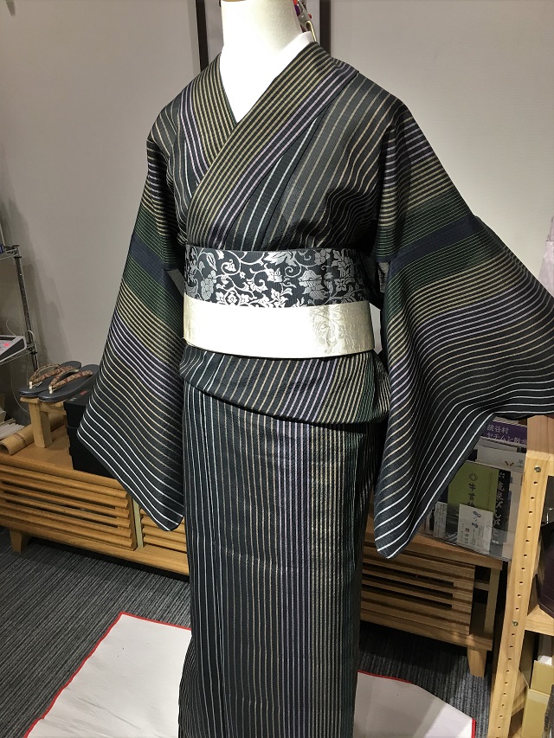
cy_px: 369
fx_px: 619
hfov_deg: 48.2
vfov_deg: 61.7
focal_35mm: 29
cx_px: 277
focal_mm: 4.15
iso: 64
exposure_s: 1/30
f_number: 2.2
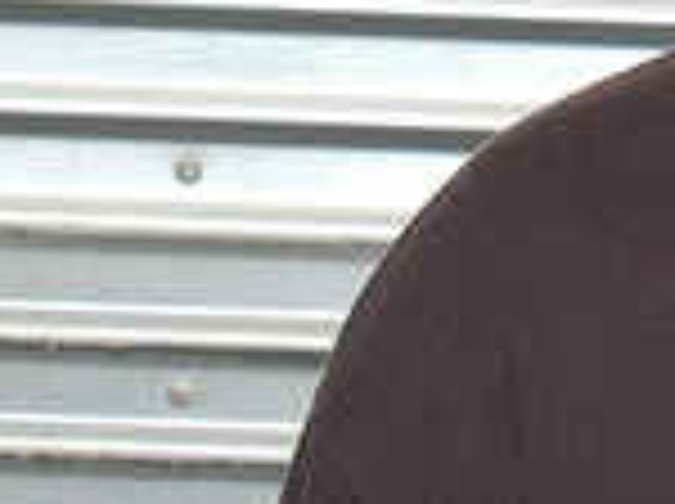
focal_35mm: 312
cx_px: 1287
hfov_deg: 6.2
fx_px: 6080
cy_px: -117
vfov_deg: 4.7
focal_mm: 45
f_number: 11
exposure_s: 1/500
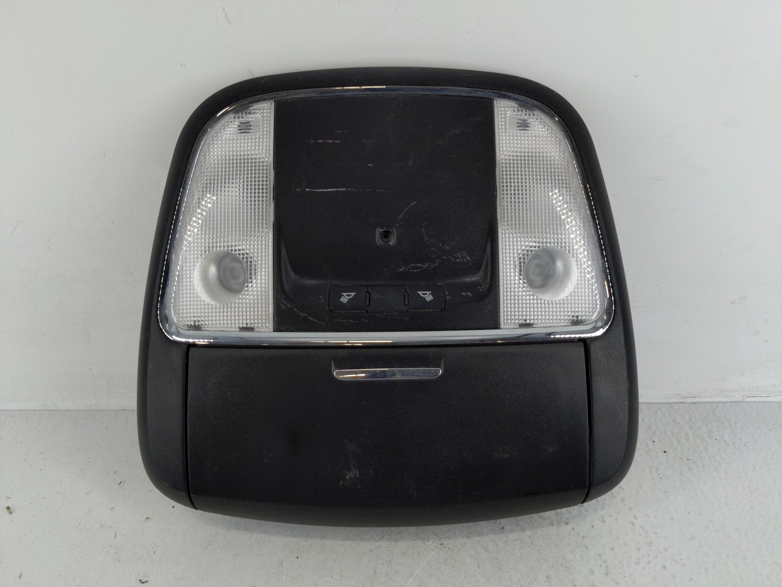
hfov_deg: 69.4
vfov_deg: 54.9
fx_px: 565
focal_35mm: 25
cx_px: 391
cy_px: 294
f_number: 1.73
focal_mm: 4.38
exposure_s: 1/123
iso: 55
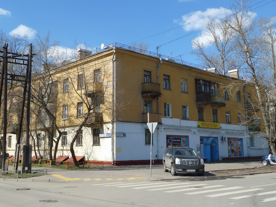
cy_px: 95
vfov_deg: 34.3
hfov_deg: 44.7
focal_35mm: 42
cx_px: 122
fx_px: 335
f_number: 4
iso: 80
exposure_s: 1/500
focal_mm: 5.7
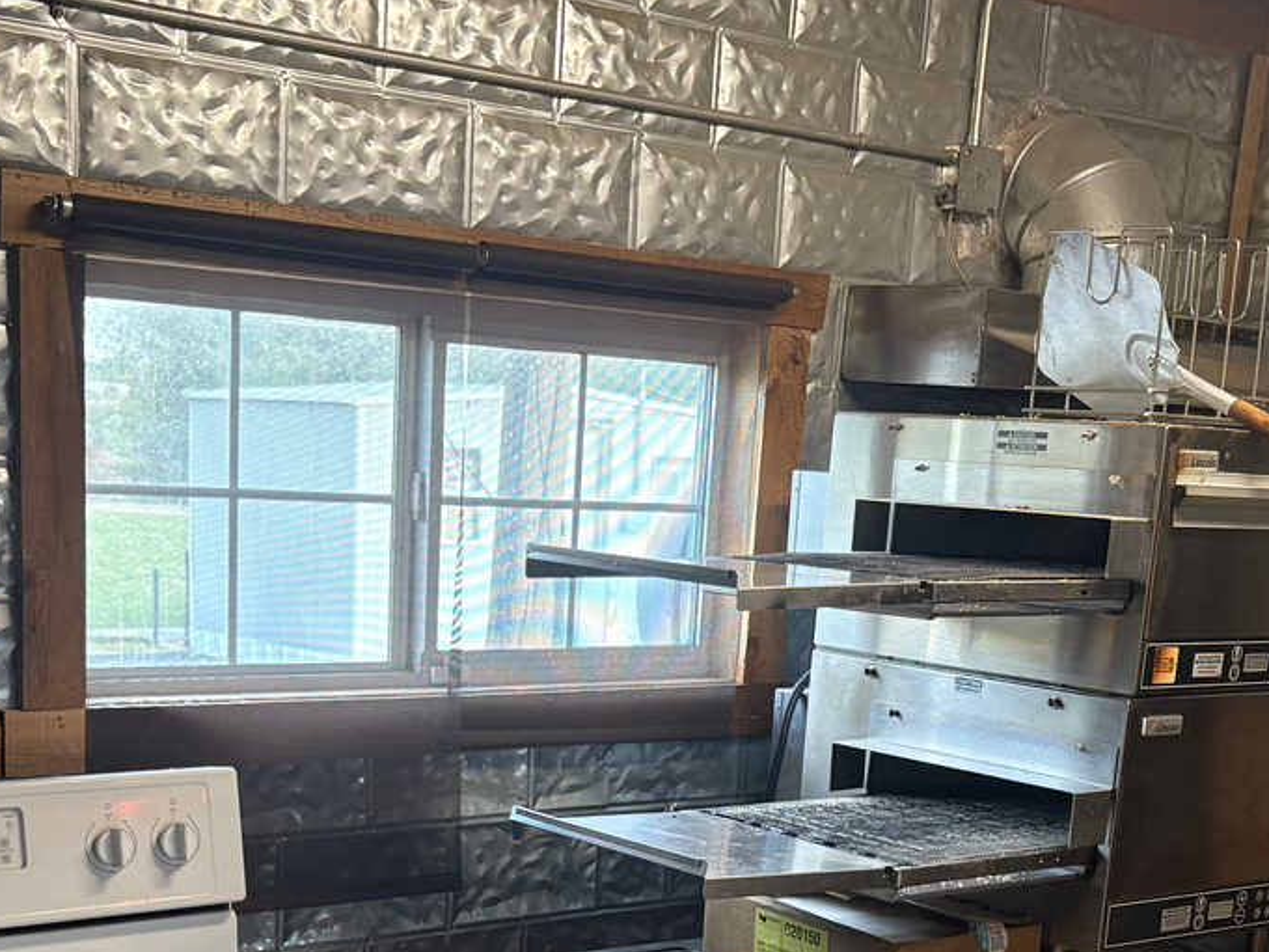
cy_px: 900
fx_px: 2017
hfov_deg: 34.9
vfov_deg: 25.5
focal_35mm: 55
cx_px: 602
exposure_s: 1/60
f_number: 1.6
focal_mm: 5.96
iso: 200
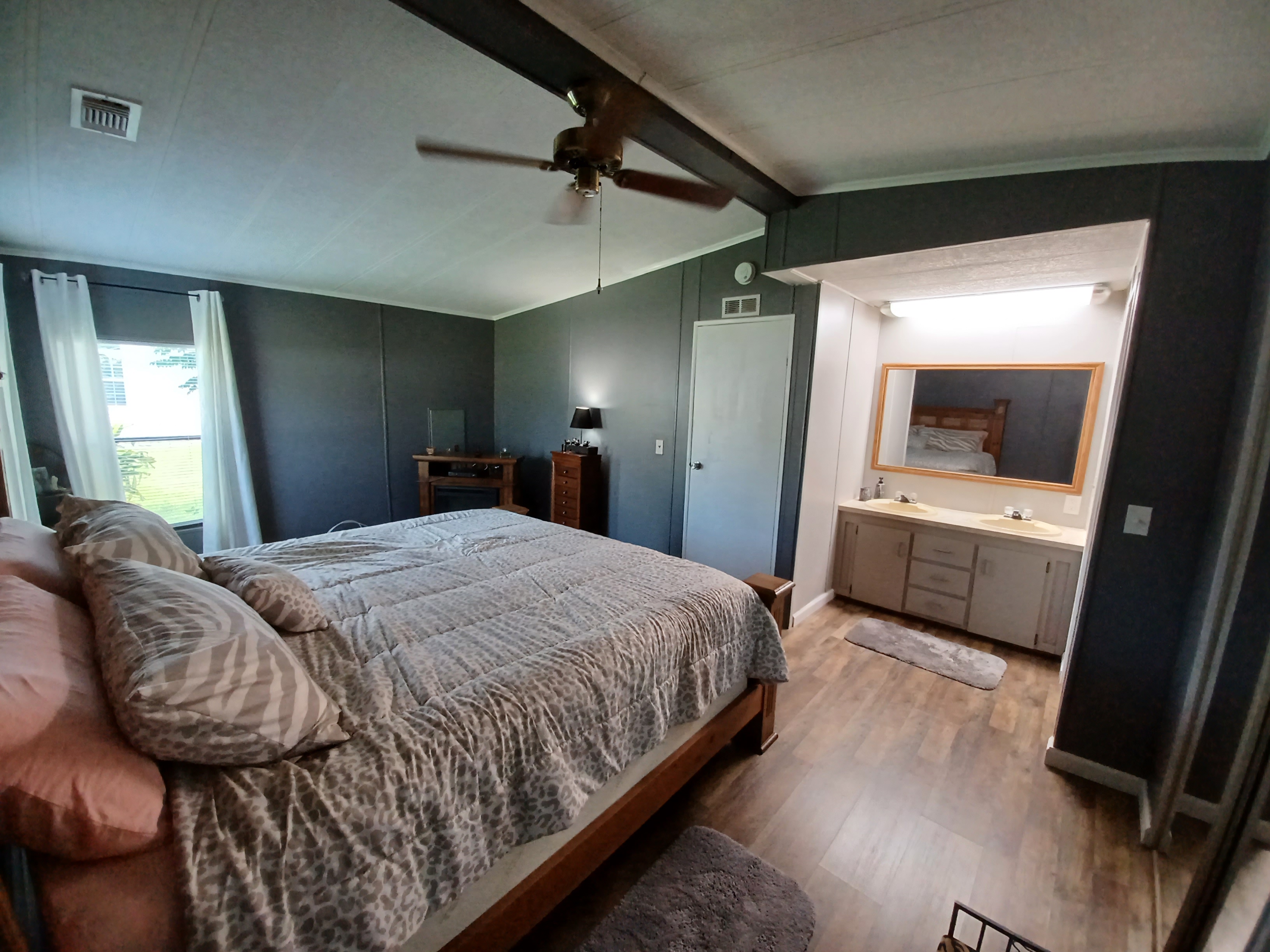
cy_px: 476
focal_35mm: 13
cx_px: 635
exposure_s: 1/60
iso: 125
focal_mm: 1.42
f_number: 2.2
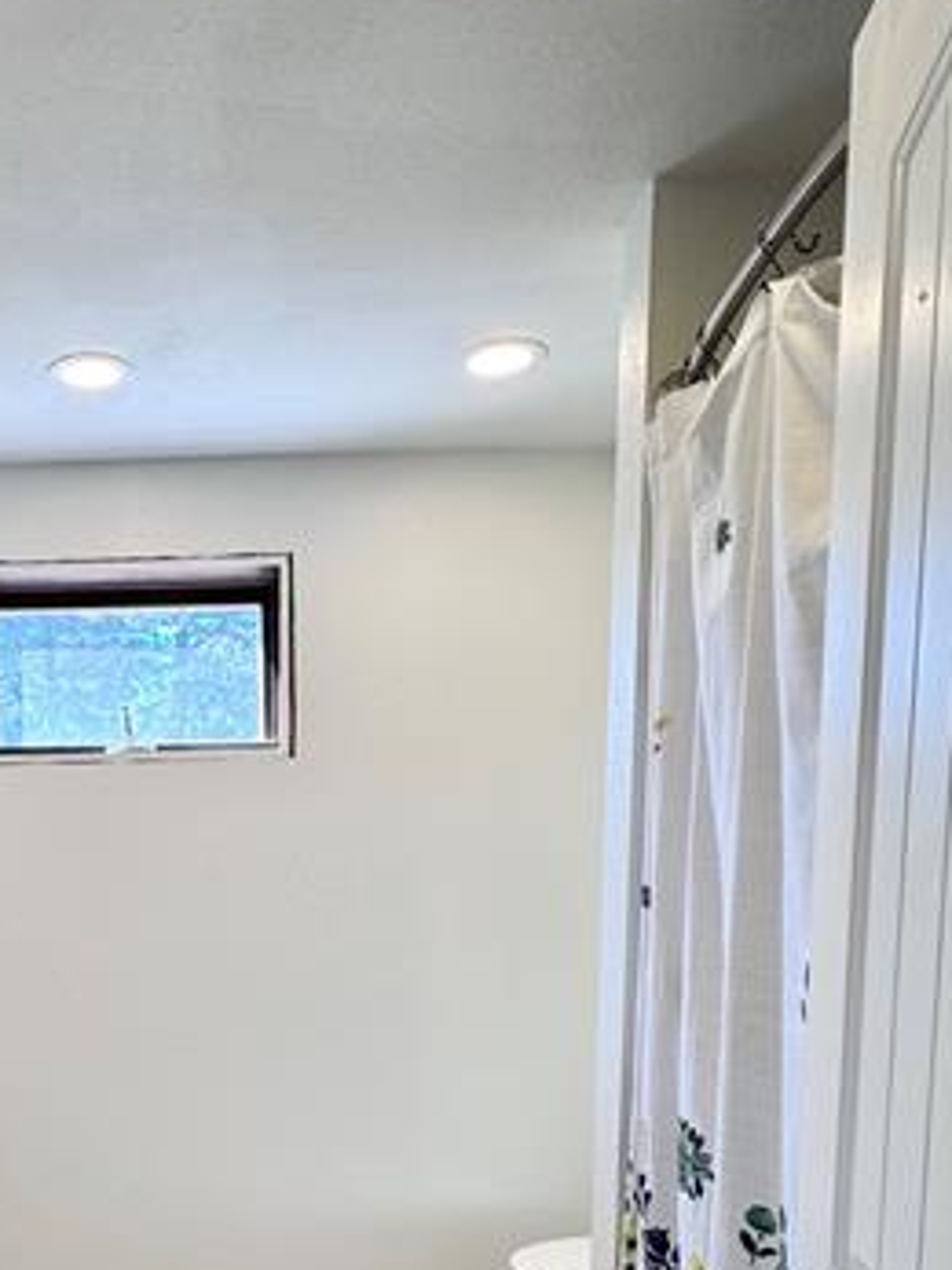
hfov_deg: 43.4
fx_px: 1137
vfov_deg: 54.7
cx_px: 198
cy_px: 999
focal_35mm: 31
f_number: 2.2
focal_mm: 2.22
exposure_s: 1/120
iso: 64
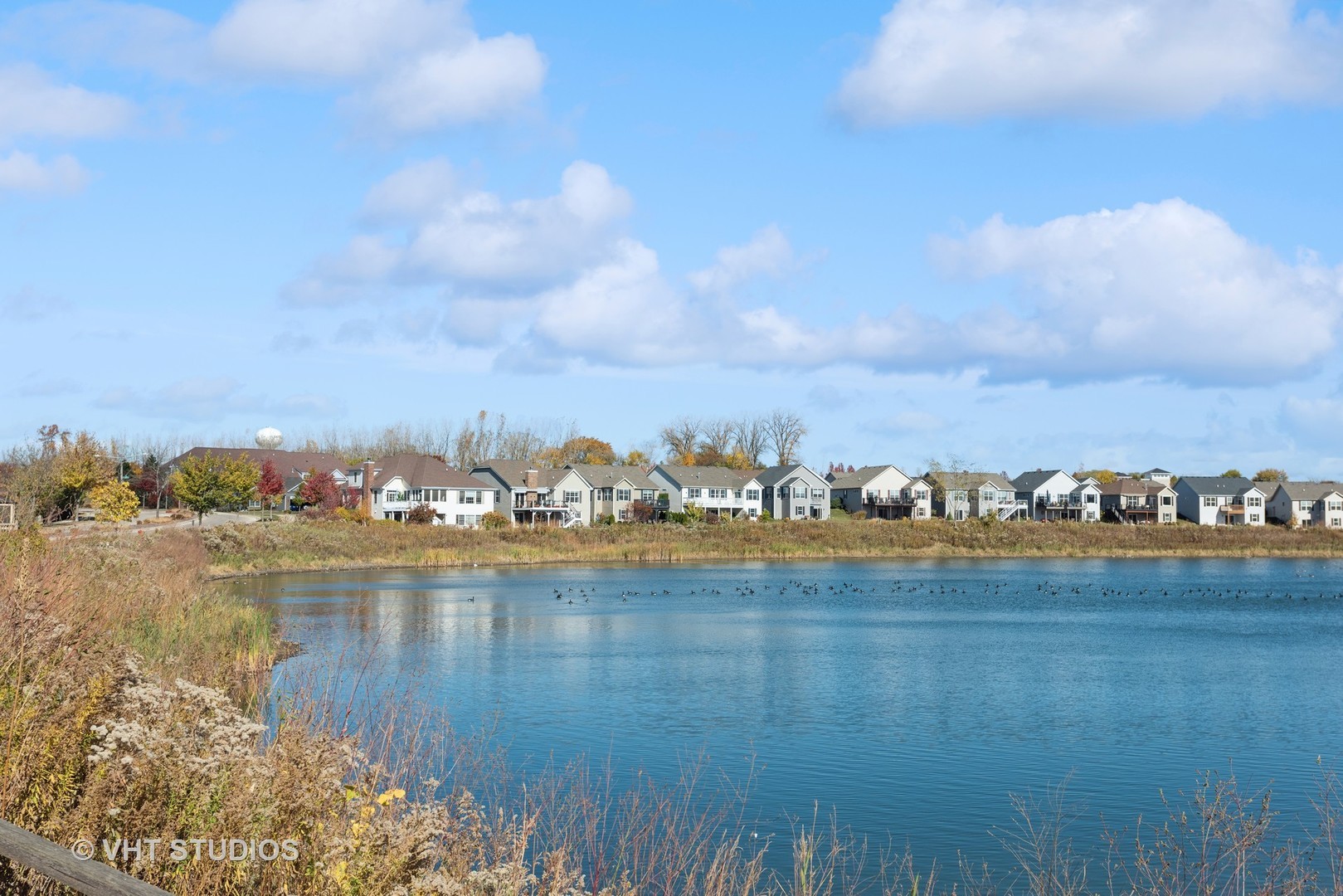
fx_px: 1306
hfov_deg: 54.4
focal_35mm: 35
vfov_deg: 37.9
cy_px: 448
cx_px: 672
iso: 400
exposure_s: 1/1000
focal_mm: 35
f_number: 8
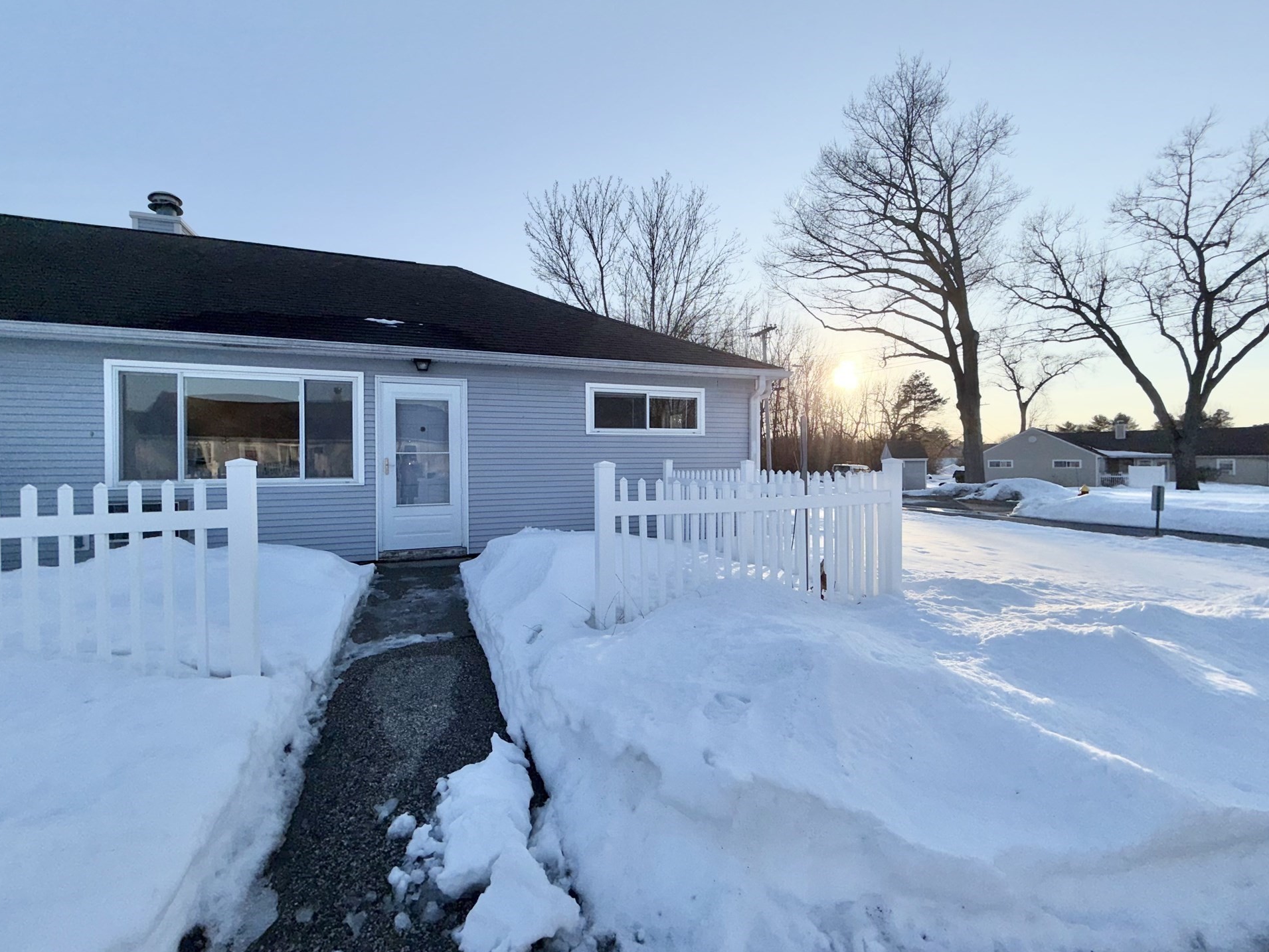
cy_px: 462
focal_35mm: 15
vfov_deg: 81.7
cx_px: 622
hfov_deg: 98.1
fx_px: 550
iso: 16
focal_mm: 2.22
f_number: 2.2
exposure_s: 1/1368
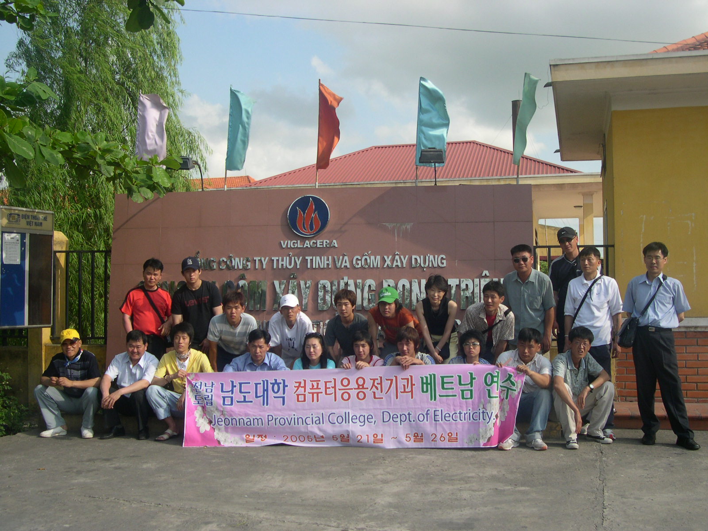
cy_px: 266
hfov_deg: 49.0
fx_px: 777
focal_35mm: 38
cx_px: 354
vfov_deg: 37.7
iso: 100
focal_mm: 8
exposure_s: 1/112
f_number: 7.6
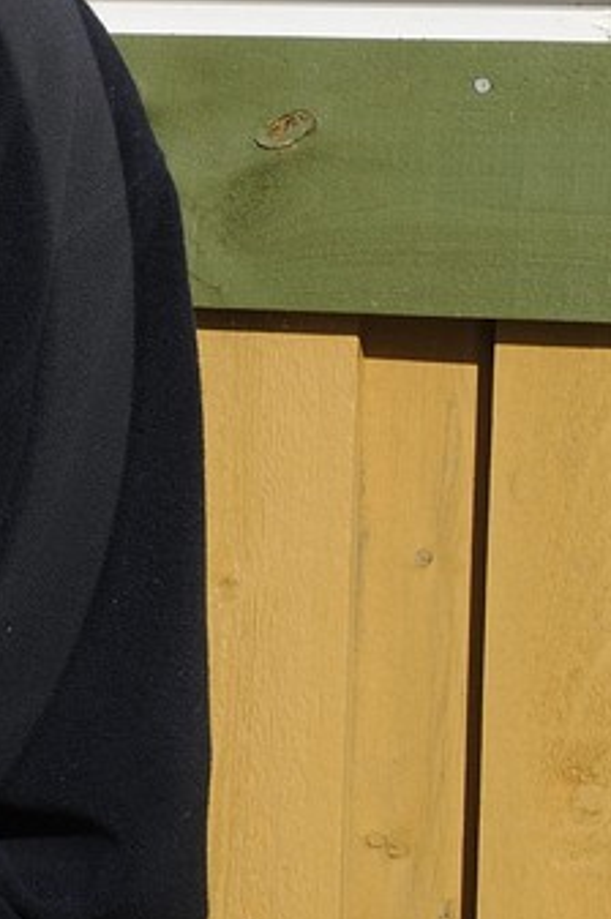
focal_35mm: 228
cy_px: 325
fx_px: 5816
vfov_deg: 9.0
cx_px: -709
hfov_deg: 5.8
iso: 200
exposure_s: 1/160
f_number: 18
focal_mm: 48
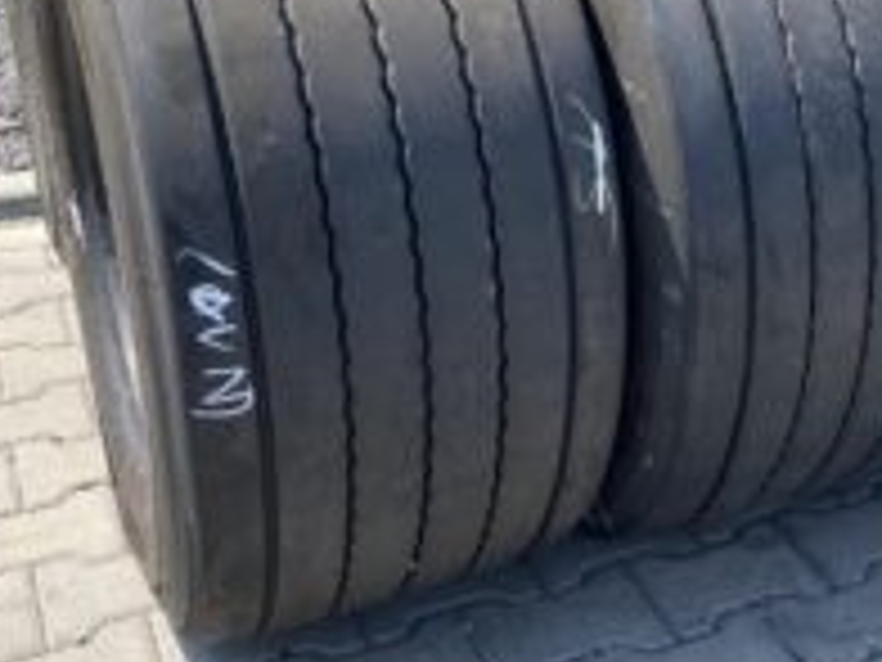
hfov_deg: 32.5
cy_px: 227
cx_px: 756
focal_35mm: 57
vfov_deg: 25.5
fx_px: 1452
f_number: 1.8
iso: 32
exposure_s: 1/990
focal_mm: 4.25
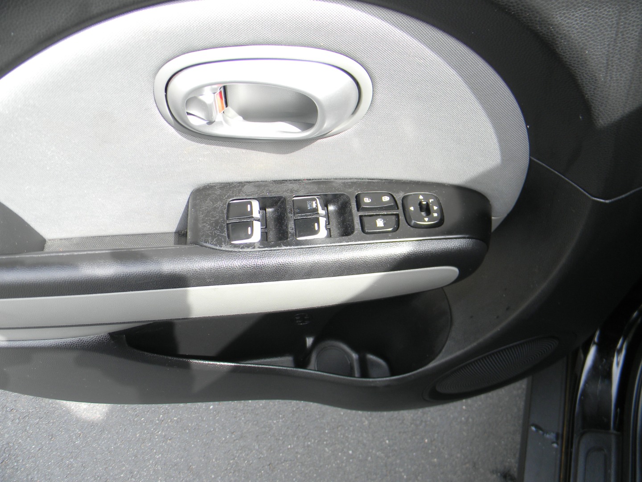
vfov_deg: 49.7
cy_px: 241
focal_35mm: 28
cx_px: 321
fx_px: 519
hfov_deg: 63.4
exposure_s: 1/82.7
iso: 80
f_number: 3.5
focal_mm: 5
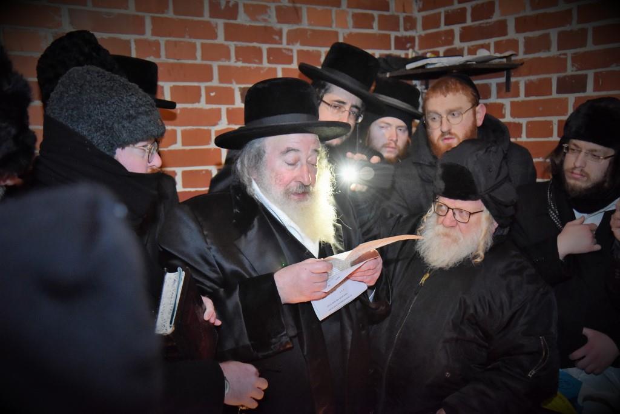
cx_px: 310
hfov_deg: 41.1
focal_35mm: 48
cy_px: 207
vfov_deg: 28.1
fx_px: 827
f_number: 4
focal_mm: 48
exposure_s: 1/125
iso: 4000
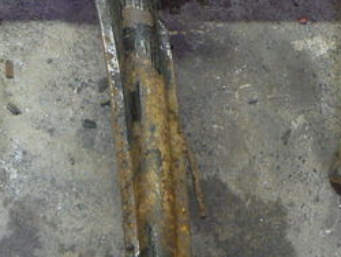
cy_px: 29
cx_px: 41
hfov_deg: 20.9
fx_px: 907
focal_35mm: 92
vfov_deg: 15.9
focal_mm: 6
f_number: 2.8
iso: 200
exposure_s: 1/10
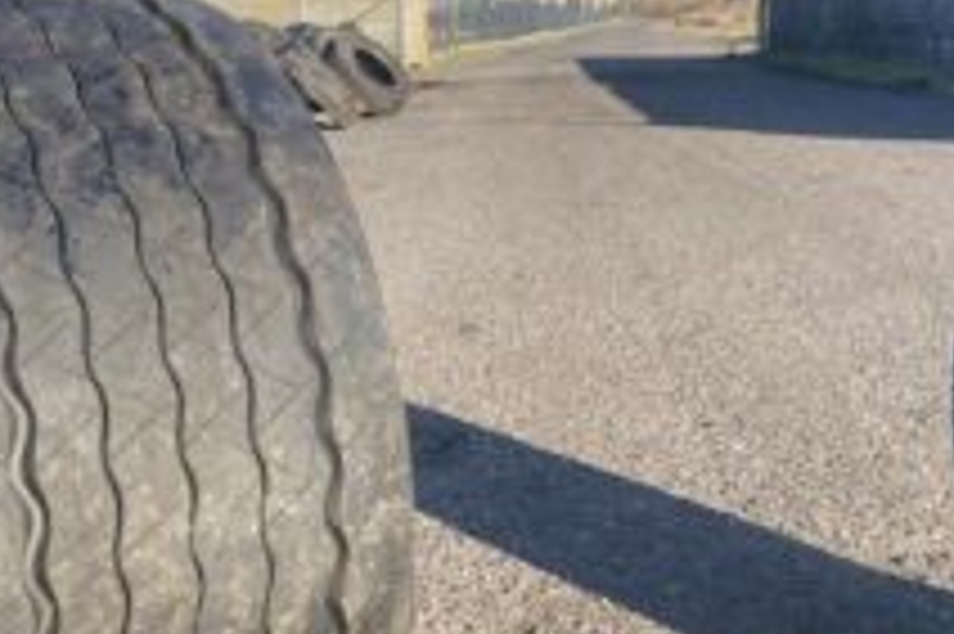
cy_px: 425
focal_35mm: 55
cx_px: 202
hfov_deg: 35.2
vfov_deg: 24.5
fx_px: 1456
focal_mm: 4.25
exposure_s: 1/1287
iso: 32
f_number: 1.8
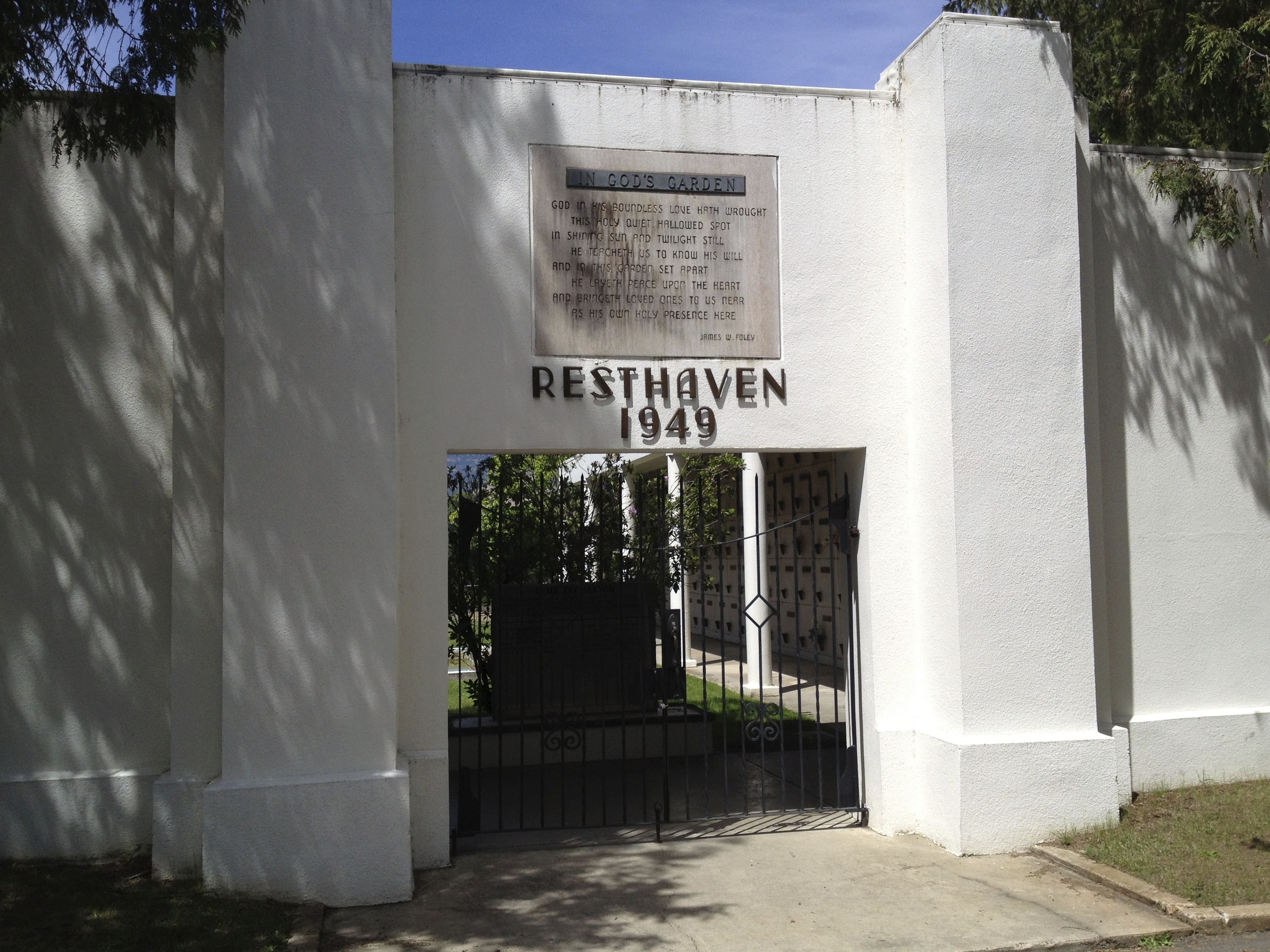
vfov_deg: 40.7
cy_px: 476
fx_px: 1284
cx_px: 635
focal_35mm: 35
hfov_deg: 52.6
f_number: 2.4
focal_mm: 4.28
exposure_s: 1/1905
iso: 50
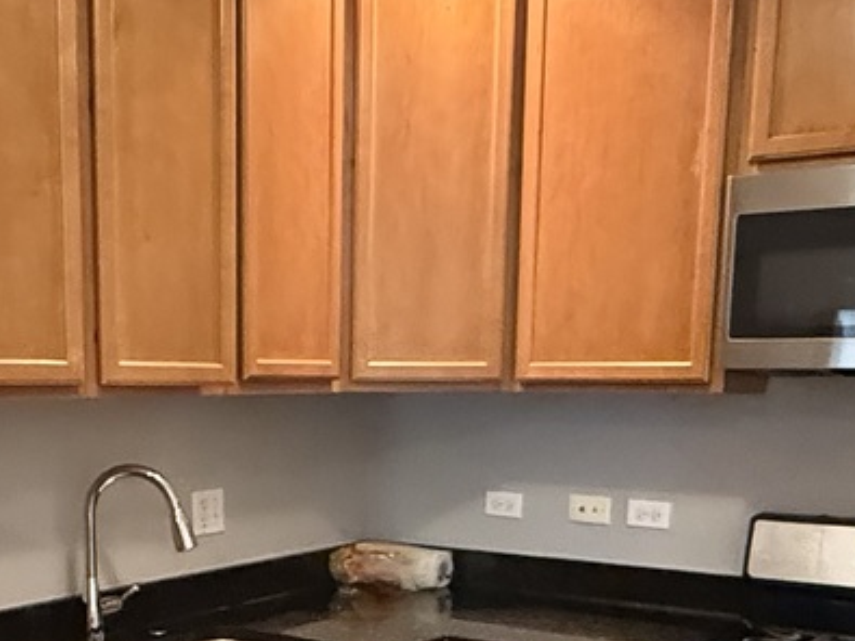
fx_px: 1259
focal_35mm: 51
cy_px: 630
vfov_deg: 27.1
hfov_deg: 37.2
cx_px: 294
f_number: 2.2
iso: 1250
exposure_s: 1/40
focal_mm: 2.22
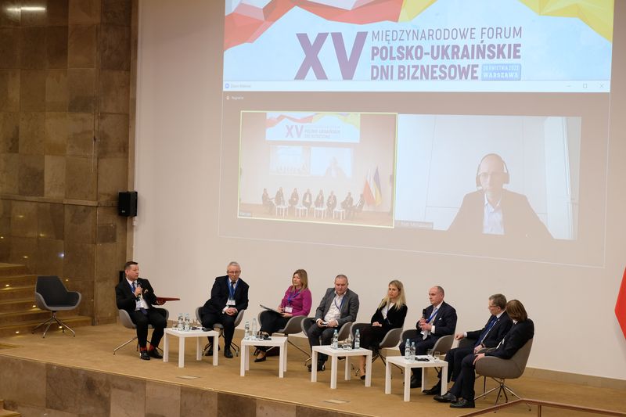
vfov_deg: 18.2
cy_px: 208
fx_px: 1304
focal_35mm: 75
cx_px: 313
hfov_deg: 27.0
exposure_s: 1/30
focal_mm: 50
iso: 1000
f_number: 4.5
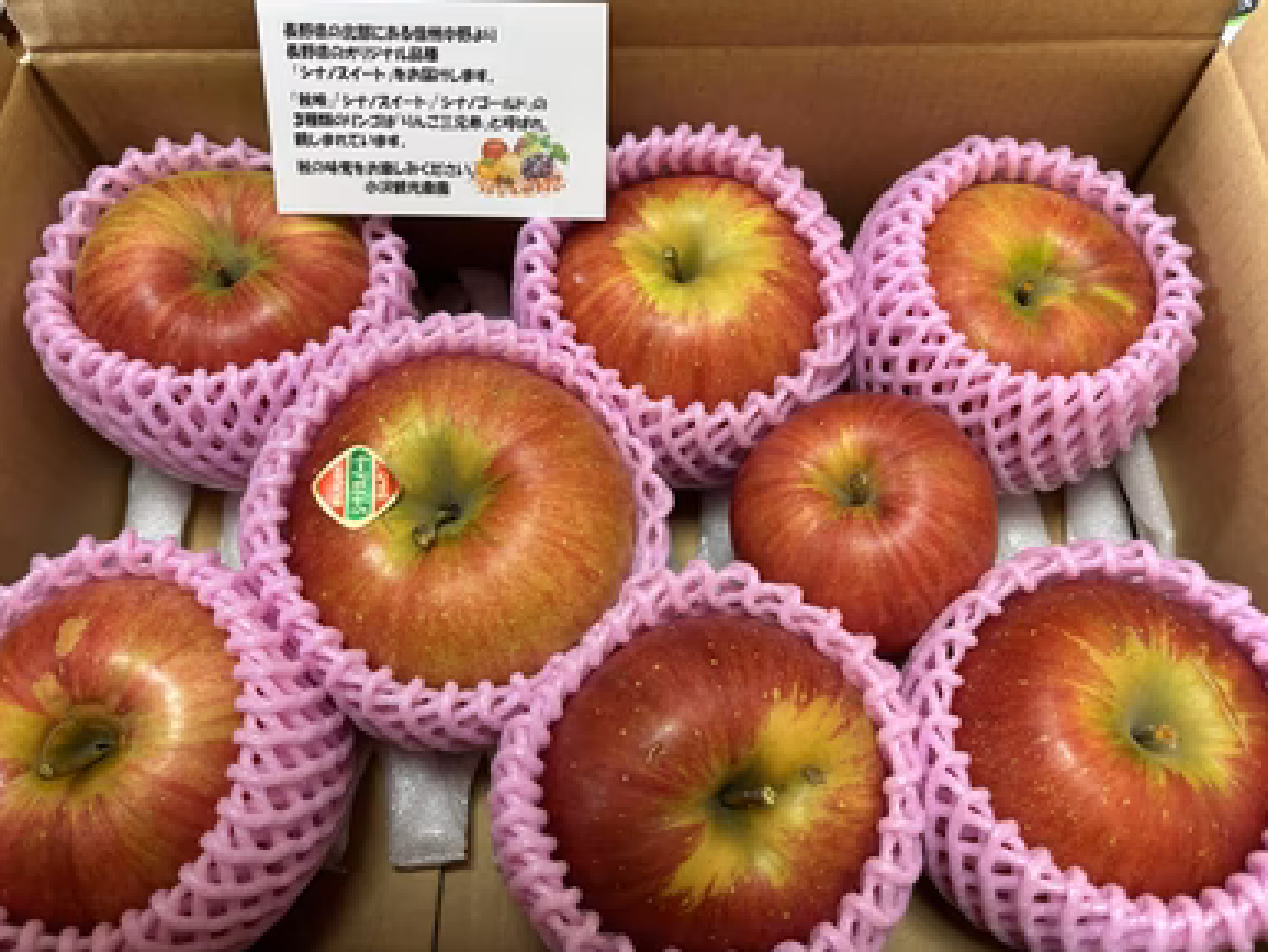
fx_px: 989
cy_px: 461
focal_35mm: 27
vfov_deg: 51.4
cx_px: 629
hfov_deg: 65.3
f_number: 1.6
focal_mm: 5.96
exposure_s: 1/60
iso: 125
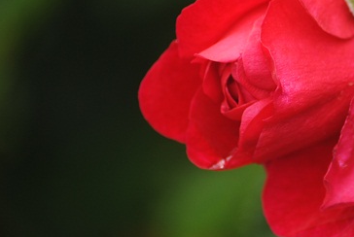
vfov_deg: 1.9
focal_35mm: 725
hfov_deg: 2.8
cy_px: 71
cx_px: 357
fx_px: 7141
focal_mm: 220
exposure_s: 1/80
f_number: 5.3
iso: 100
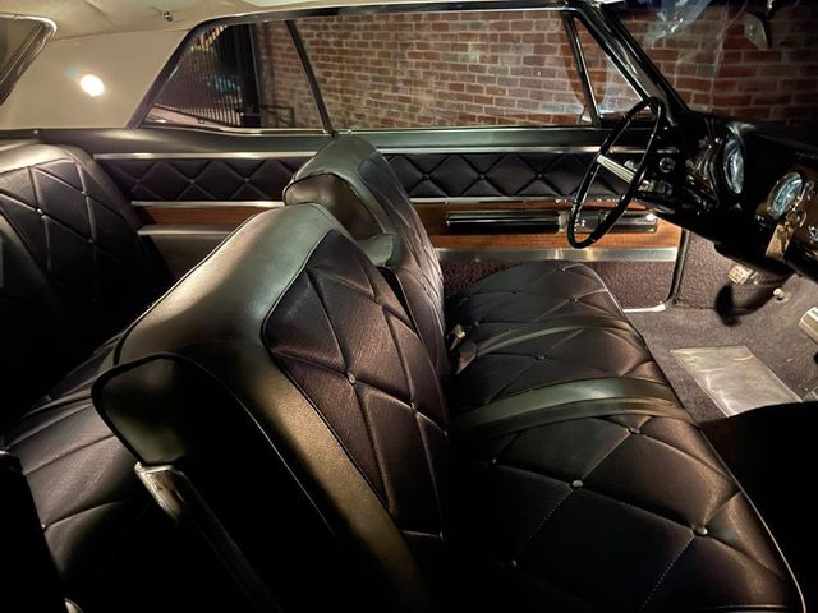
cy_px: 306
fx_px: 614
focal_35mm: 26
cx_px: 409
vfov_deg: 53.1
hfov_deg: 67.3
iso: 2000
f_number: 1.6
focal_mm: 5.1
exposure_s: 1/5
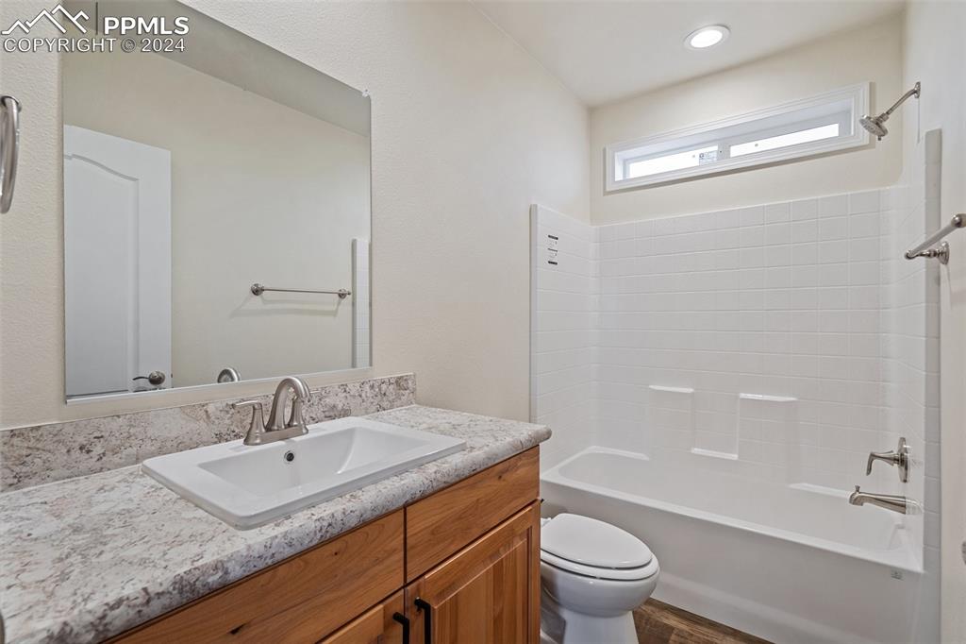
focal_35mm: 16
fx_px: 429
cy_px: 322
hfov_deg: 96.8
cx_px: 483
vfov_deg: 73.7
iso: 200
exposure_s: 1/5
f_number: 7.1
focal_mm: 16
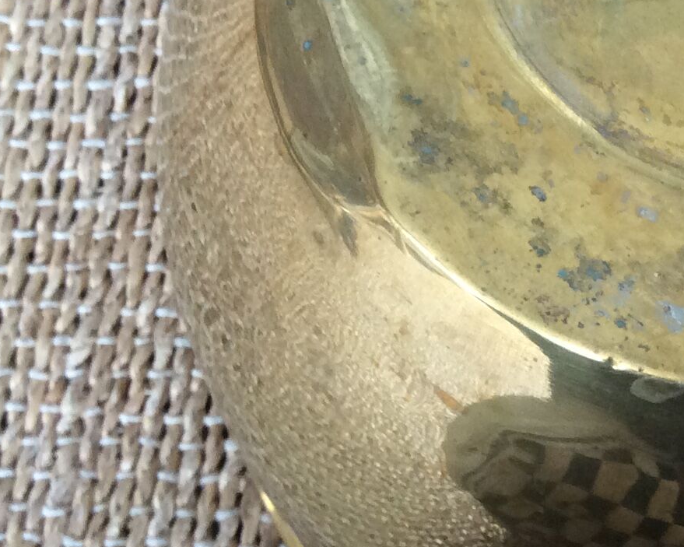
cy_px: 123
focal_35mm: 92
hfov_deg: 20.2
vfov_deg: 16.6
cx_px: 680
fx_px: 1862
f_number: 2.4
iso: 80
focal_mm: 3.3
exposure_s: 1/25
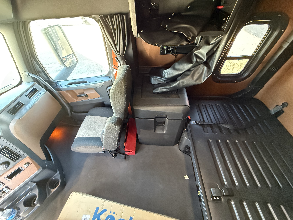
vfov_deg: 85.7
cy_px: 110
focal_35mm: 14
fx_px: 119
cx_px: 146
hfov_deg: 102.1
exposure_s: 1/60
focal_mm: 2.22
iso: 1000
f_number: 2.2
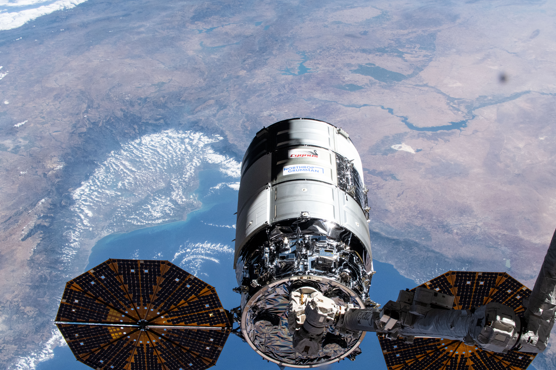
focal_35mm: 61
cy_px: 209
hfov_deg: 32.9
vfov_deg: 22.2
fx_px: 942
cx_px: 303
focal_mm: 50
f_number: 18
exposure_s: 1/1600
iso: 1600
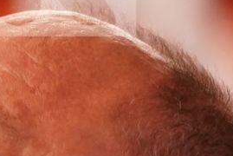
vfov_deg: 1.3
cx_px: 55
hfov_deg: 2.0
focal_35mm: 1022
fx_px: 6622
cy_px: 264
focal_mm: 102
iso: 1250
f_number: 2.8
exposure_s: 1/500
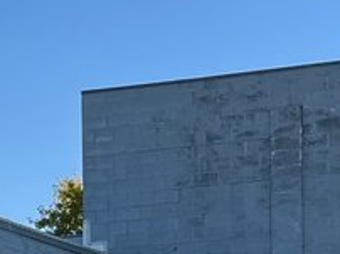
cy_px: 509
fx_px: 1913
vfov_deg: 7.3
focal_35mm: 195
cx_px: -41
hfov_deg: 10.0
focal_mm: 5.1
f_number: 1.6
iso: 50
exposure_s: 1/3745
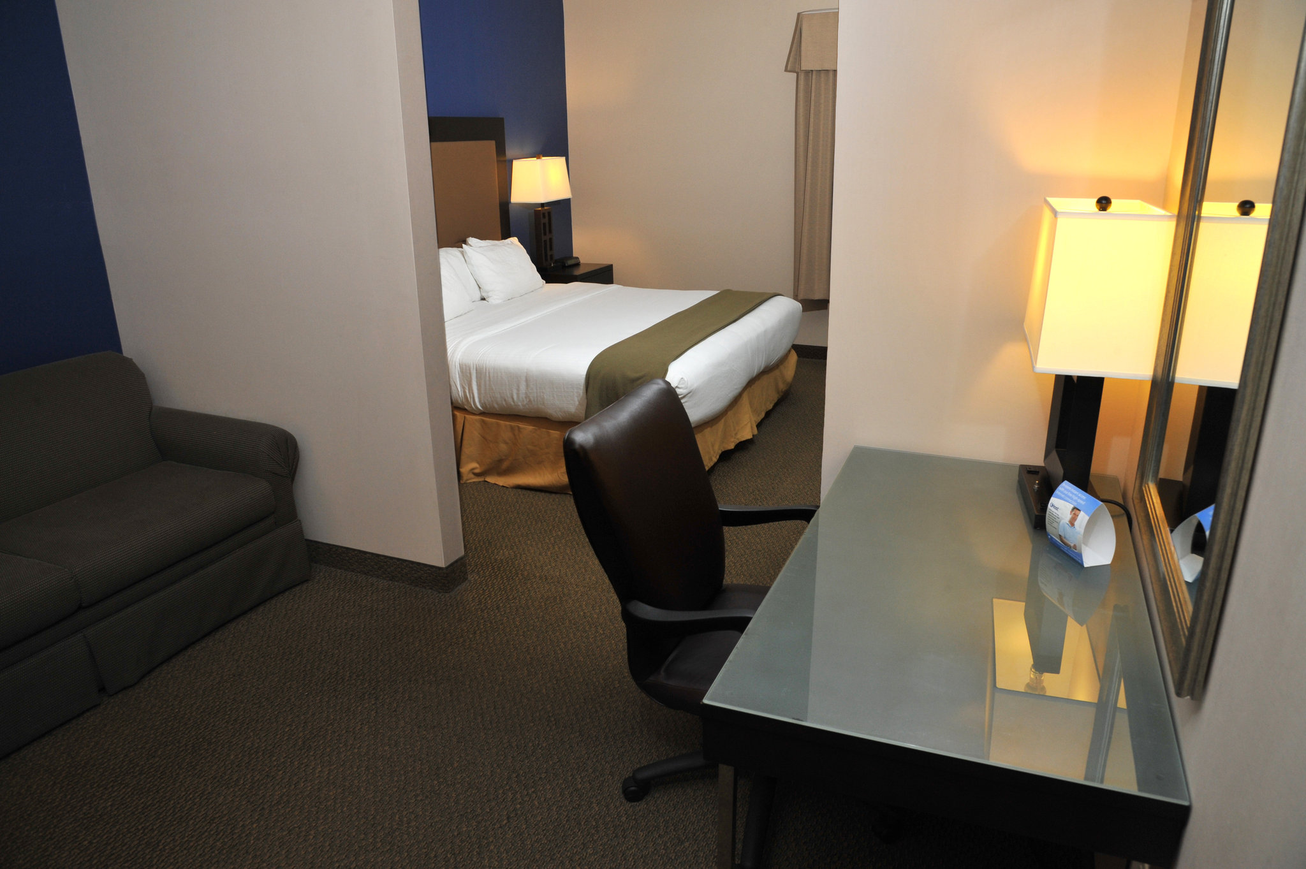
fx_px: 870
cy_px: 434
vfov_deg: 53.1
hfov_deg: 73.8
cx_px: 653
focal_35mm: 24
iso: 800
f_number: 11
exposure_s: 1/60
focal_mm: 24
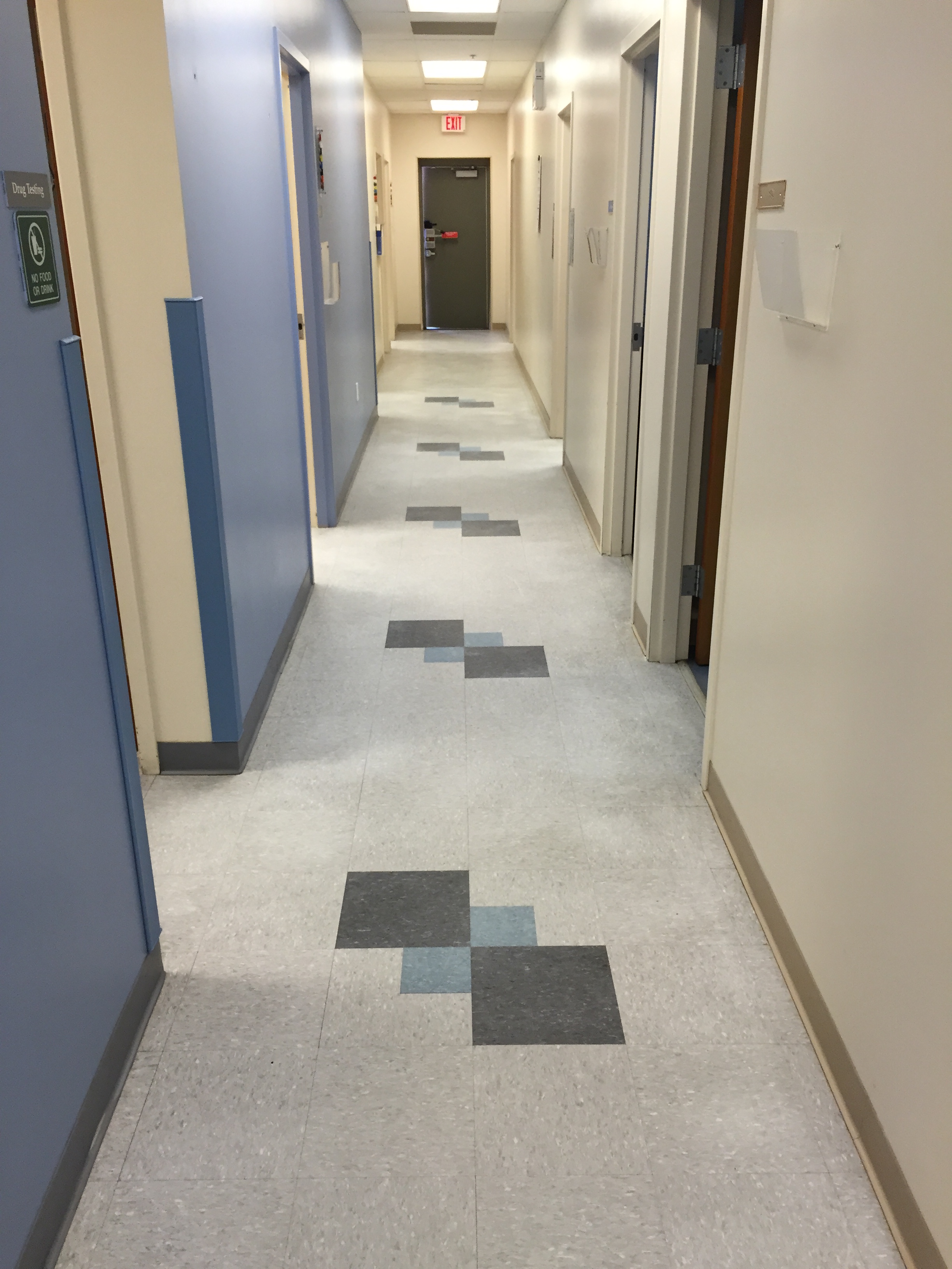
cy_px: 634
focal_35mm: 29
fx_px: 1063
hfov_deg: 48.2
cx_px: 476
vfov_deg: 61.7
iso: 40
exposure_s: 1/30
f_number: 2.2
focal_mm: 4.15
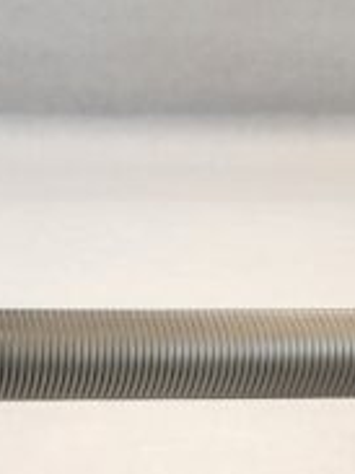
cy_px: 372
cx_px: 124
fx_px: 739
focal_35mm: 54
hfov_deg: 26.9
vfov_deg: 34.6
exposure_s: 1/180
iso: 50
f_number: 1.8
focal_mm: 5.4
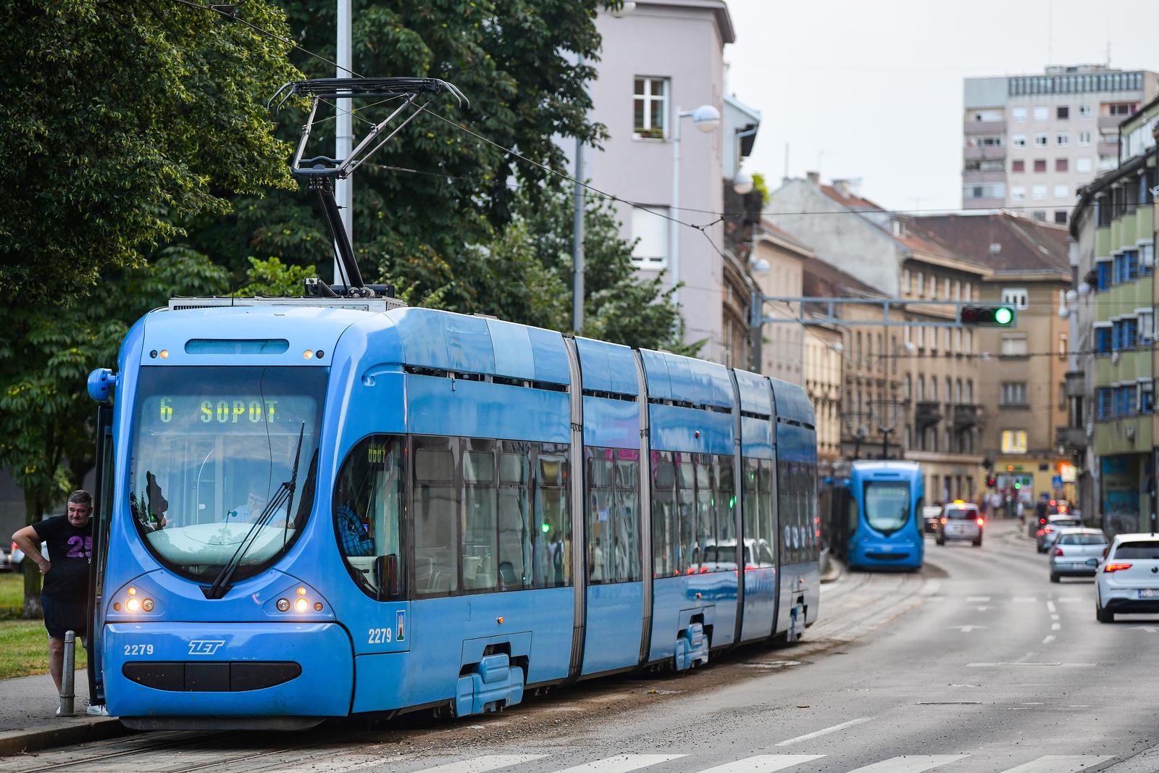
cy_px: 386
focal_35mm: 145
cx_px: 580
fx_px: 4668
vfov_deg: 9.5
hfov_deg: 14.2
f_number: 2.8
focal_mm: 145
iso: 1250
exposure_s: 1/400
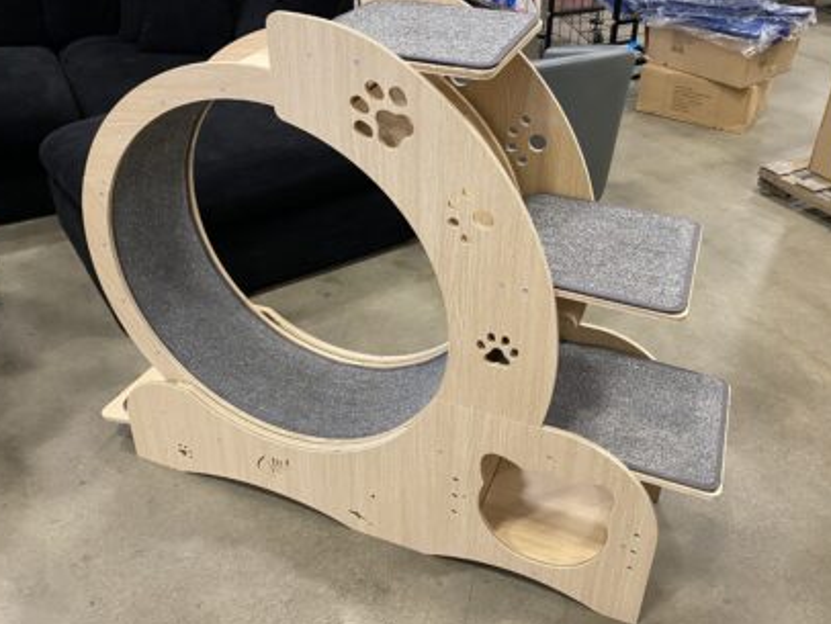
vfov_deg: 44.1
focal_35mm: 32
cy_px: 265
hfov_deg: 56.8
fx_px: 769
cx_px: 418
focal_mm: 4.25
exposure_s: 1/60
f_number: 1.8
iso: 400
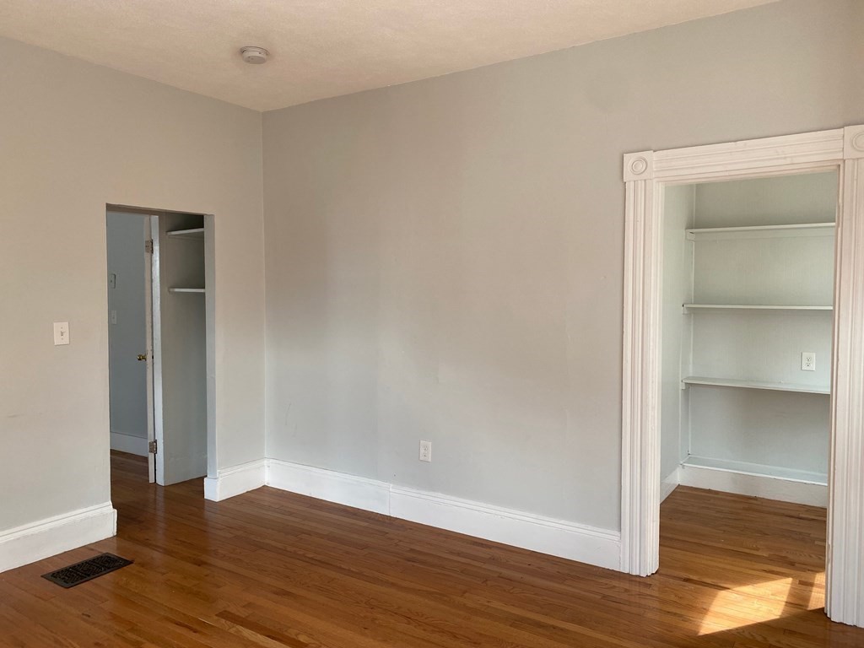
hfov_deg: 67.3
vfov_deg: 53.1
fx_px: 649
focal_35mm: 26
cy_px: 324
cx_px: 432
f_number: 1.8
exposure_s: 1/121
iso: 64
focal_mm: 4.25
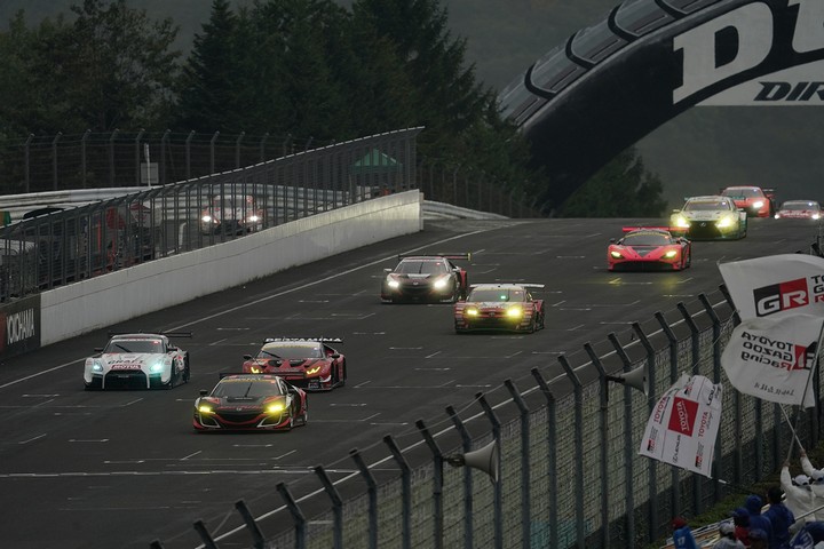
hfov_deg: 3.4
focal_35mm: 600
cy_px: 274
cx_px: 412
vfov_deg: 2.3
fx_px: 13732
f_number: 6.3
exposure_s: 1/640
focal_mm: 600
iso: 800
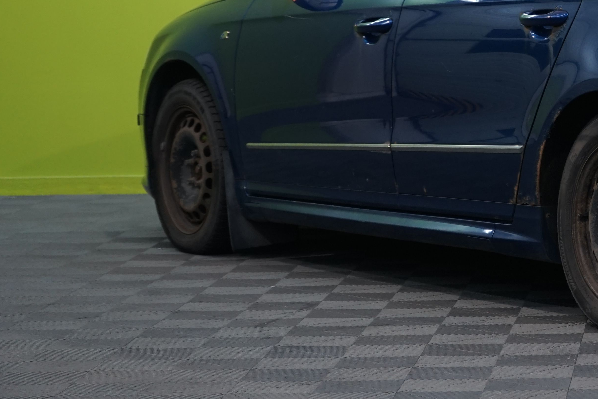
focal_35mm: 173
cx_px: 705
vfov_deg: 7.9
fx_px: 2873
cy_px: 66
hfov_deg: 11.7
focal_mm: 70
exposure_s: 1/30
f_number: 5.6
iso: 640
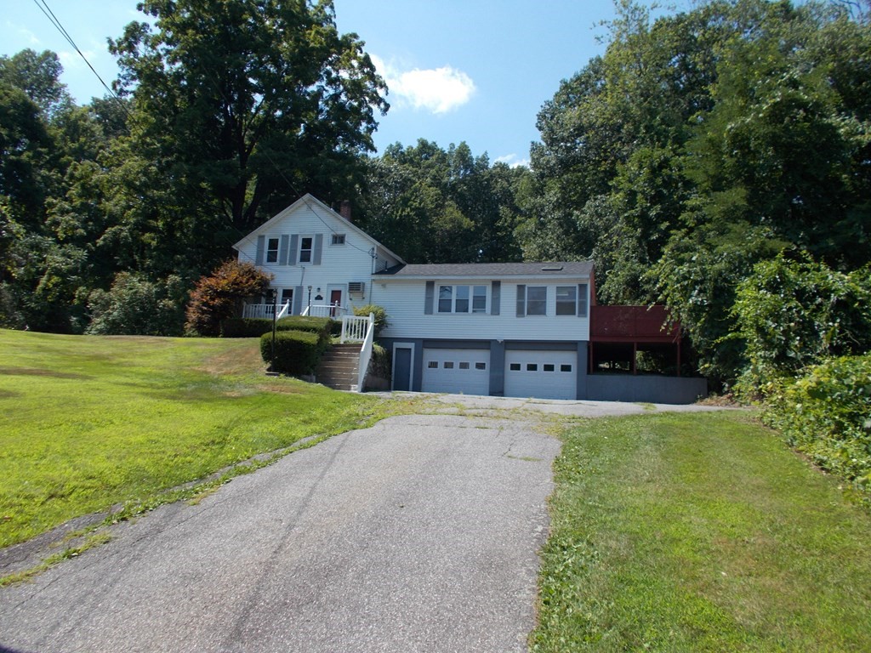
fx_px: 654
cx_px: 436
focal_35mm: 26
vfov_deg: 53.1
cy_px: 326
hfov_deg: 67.3
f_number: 8
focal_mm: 4.6
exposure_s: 1/100
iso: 80
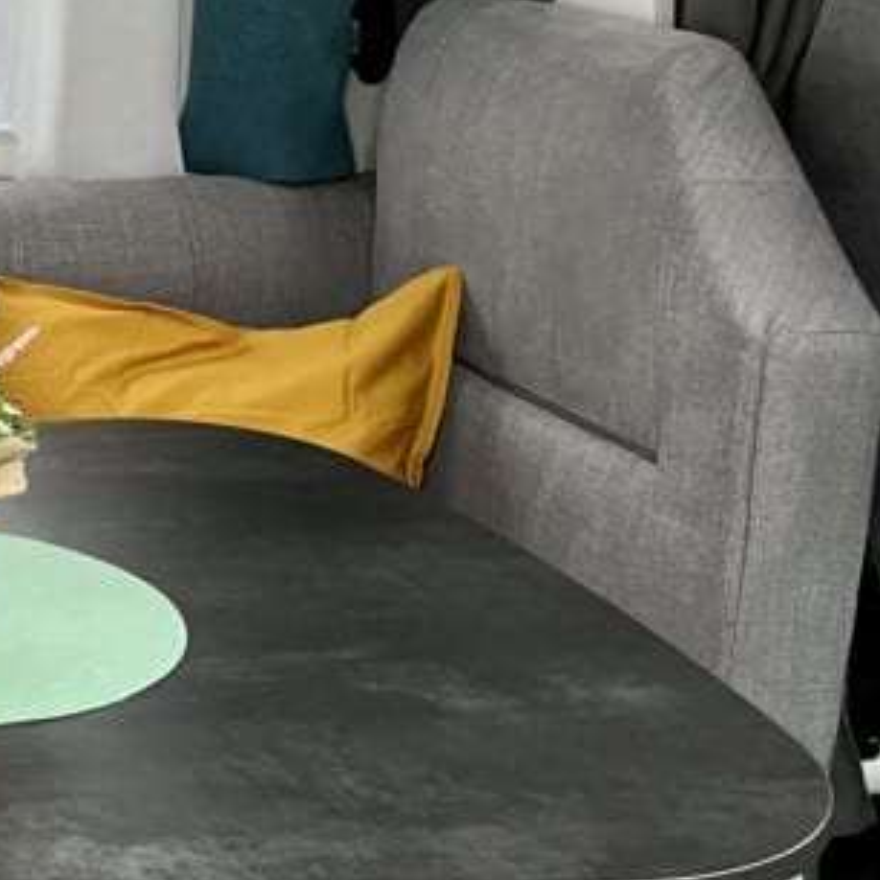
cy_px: 81
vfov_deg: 21.9
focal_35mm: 77
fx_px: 2215
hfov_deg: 19.2
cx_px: -498
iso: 125
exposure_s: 1/87
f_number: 1.5
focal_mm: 5.7
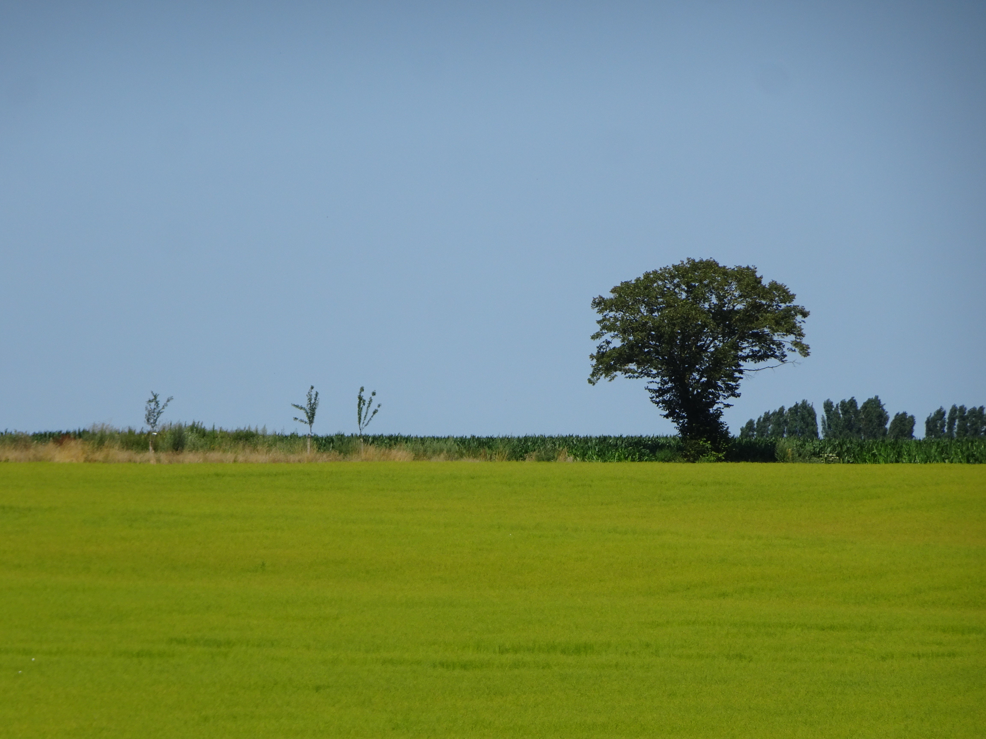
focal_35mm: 290
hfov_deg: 6.8
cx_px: 493
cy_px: 370
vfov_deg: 5.1
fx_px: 8261
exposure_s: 1/500
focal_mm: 49.49
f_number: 6.3
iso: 80
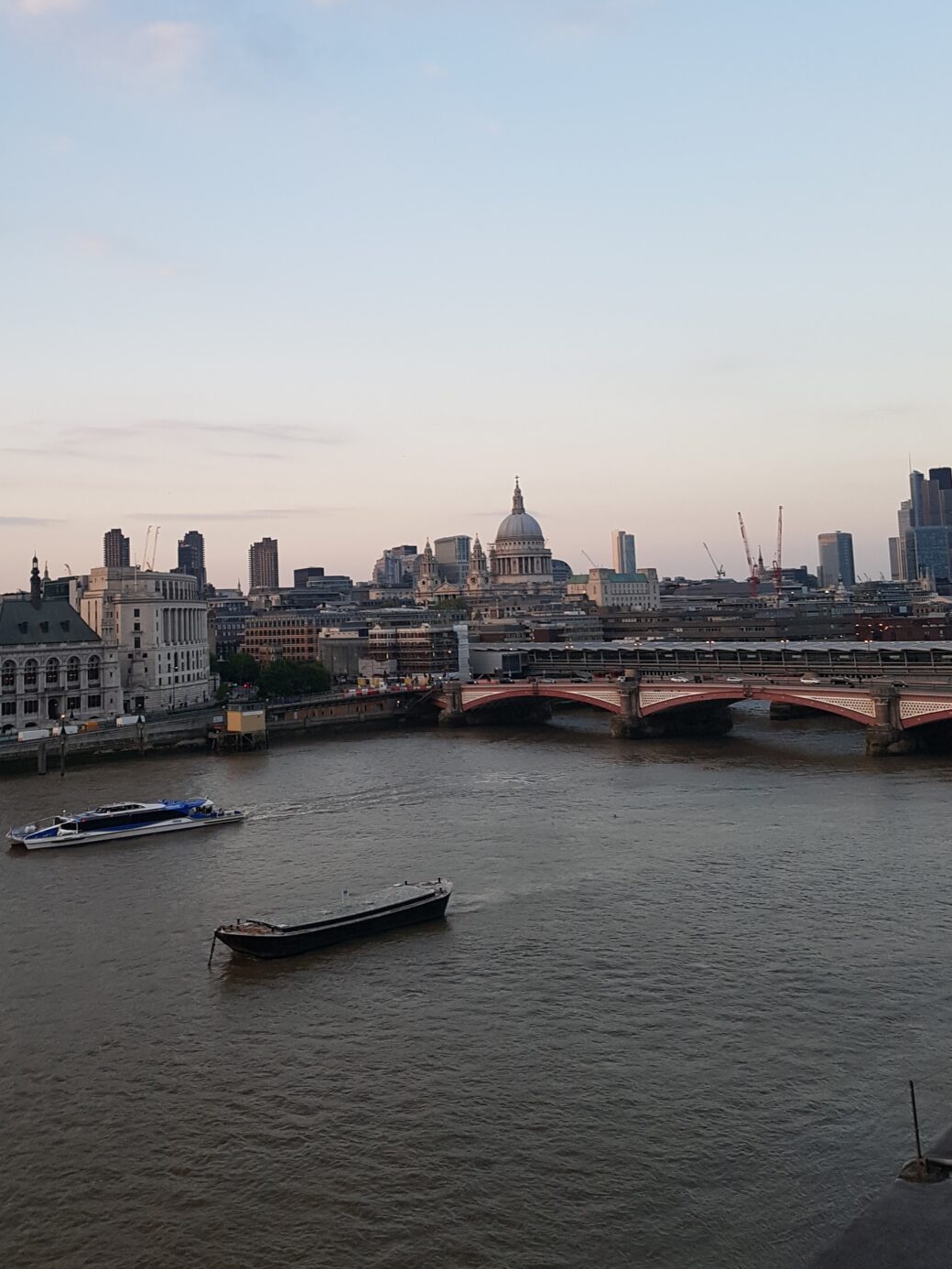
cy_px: 489
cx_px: 367
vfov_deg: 50.9
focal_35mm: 36
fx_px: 1320
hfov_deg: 39.4
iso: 50
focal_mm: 4.2
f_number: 1.7
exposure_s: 1/250
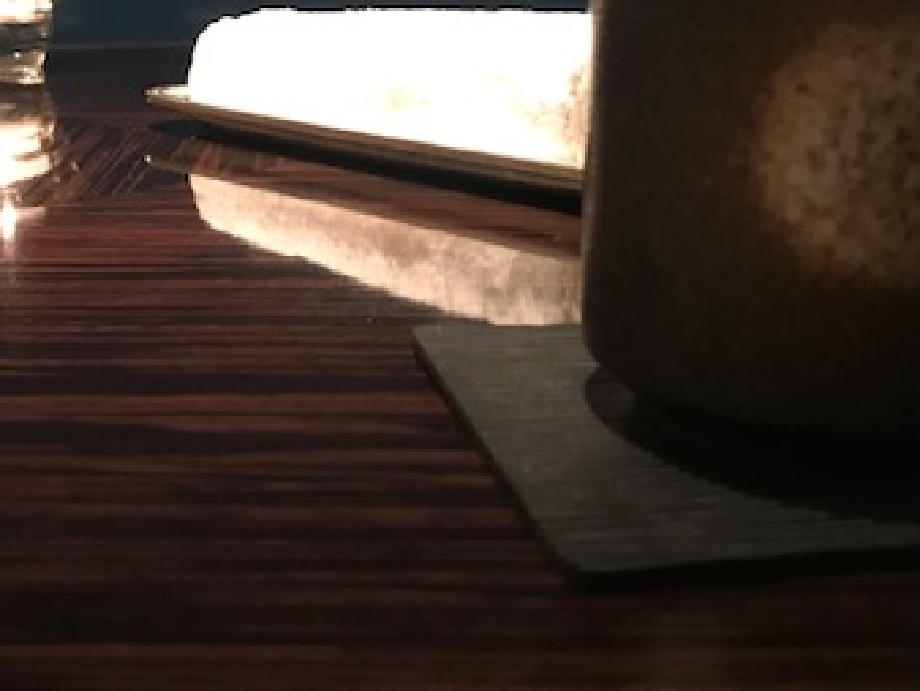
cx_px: 343
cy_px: 141
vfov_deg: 27.0
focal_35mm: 53
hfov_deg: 35.9
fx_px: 1410
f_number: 1.8
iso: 100
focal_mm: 3.99
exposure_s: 1/5
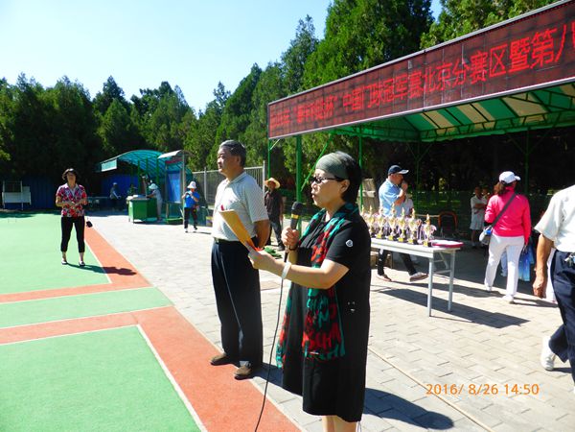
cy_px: 216
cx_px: 288
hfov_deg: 71.6
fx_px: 399
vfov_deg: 56.8
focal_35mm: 24
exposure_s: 1/500
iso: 100
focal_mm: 4.3
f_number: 3.3
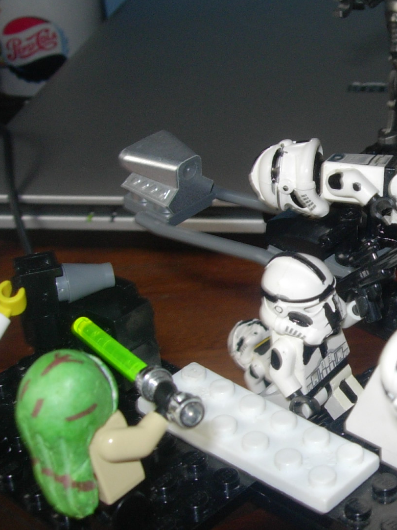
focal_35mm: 72
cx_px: 452
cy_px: 281
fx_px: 1101
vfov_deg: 27.0
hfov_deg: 19.5
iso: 79
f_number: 4.8
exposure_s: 1/32
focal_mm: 7.8
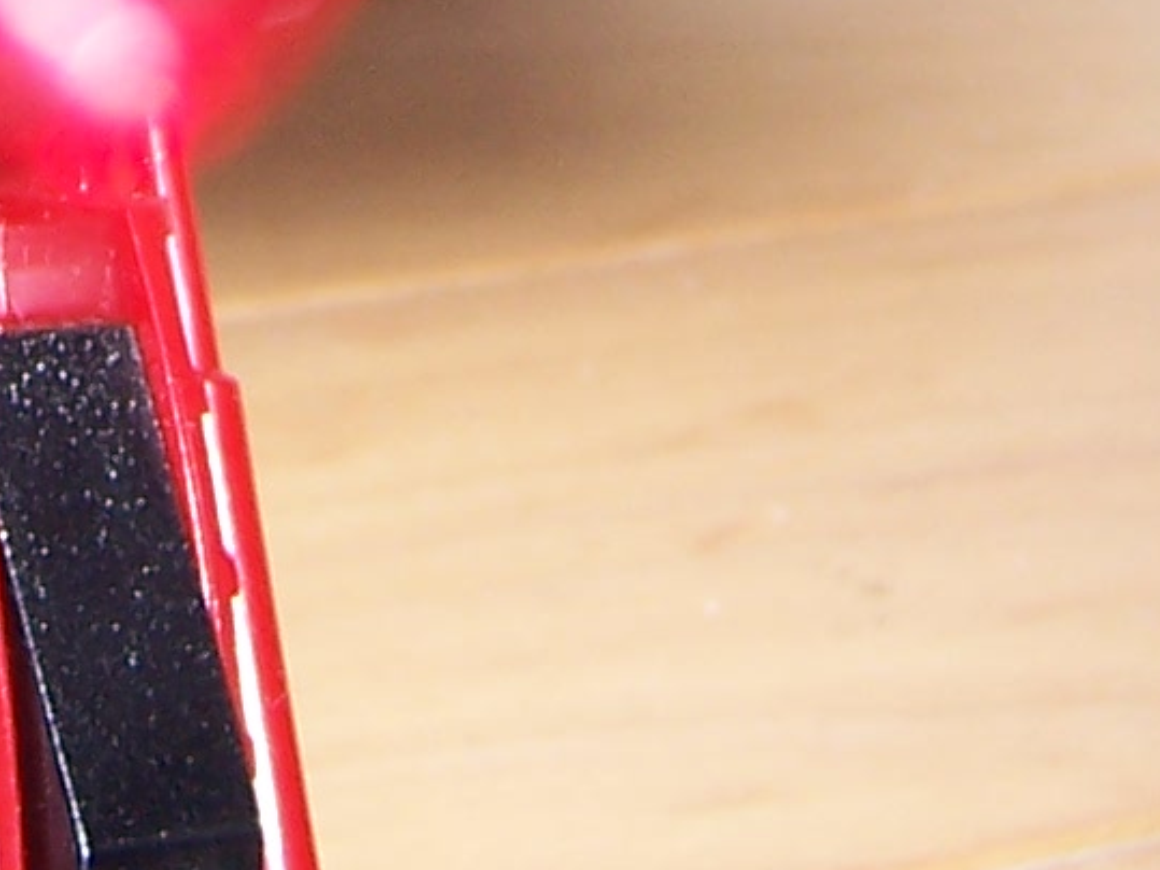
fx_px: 4724
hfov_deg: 13.7
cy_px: -747
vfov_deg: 9.9
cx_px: -123
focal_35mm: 141
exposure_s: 1/60
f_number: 2.8
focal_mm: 5.5
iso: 80
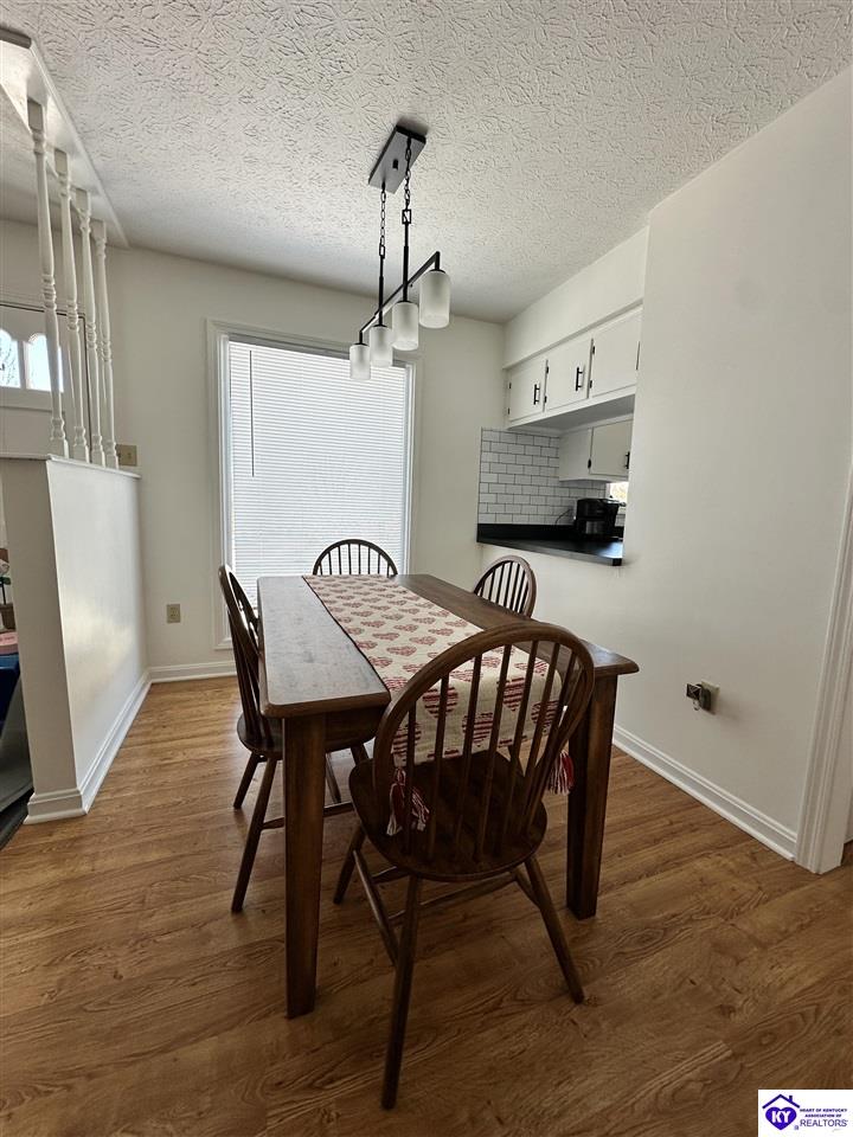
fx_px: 460
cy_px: 568
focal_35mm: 14
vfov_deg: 102.1
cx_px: 426
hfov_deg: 85.7
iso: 40
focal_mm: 2.22
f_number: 2.2
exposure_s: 1/99
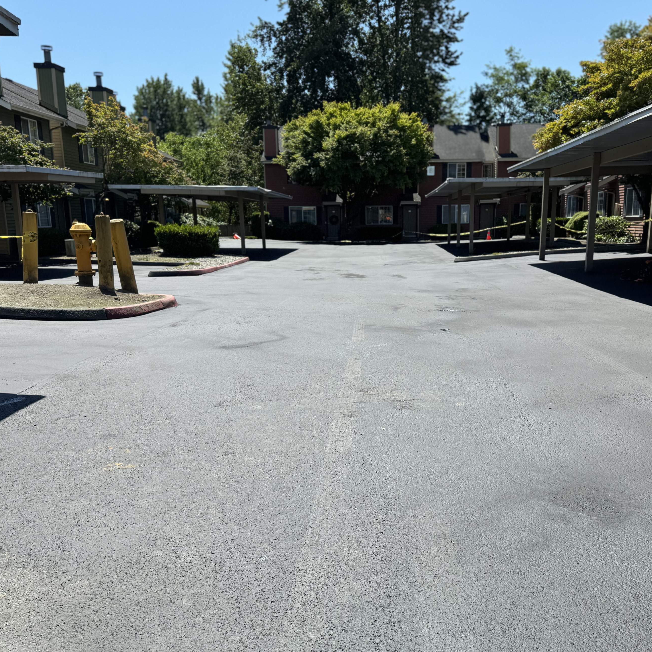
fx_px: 703
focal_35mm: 33
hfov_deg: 49.6
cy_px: 380
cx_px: 377
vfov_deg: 49.5
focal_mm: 6.76
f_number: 1.78
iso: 80
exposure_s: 1/4950
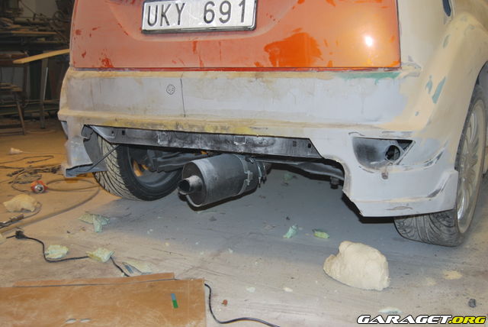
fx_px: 570
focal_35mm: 42
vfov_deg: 32.0
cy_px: 164
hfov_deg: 46.4
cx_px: 244
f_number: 4.2
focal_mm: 28
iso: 200
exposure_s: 1/60
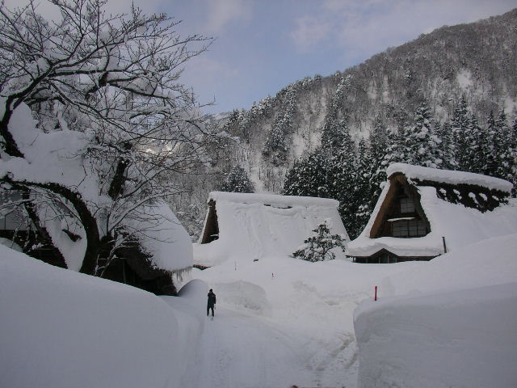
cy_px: 194
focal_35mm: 37
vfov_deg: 38.7
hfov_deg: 50.1
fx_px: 553
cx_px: 258
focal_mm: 5.7
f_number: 6.9
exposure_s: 1/1250
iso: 50
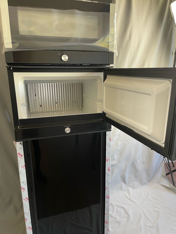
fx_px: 176
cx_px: 88
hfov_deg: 53.1
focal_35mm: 26
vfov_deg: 67.3
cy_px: 117
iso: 125
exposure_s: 1/50
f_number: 1.6
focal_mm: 4.2
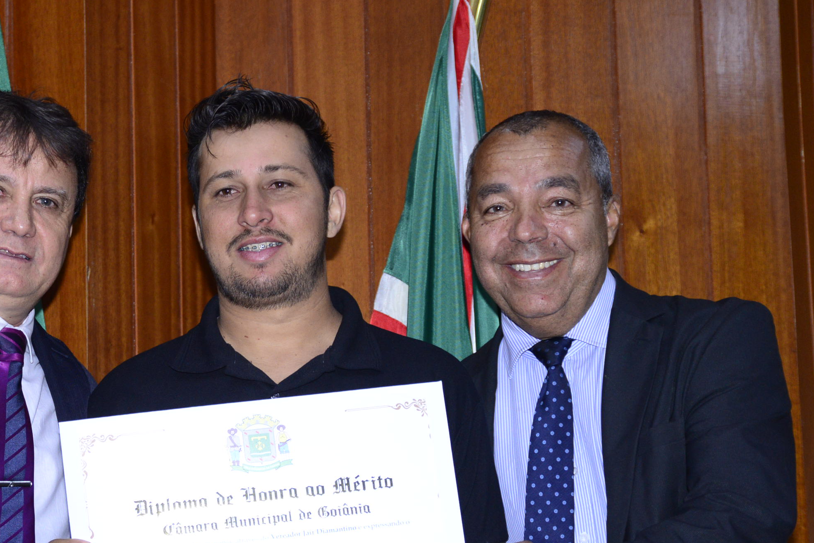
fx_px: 2420
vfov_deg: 12.8
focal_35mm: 107
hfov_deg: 19.0
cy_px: 405
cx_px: 242
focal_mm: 70
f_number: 5.3
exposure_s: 1/125
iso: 2000
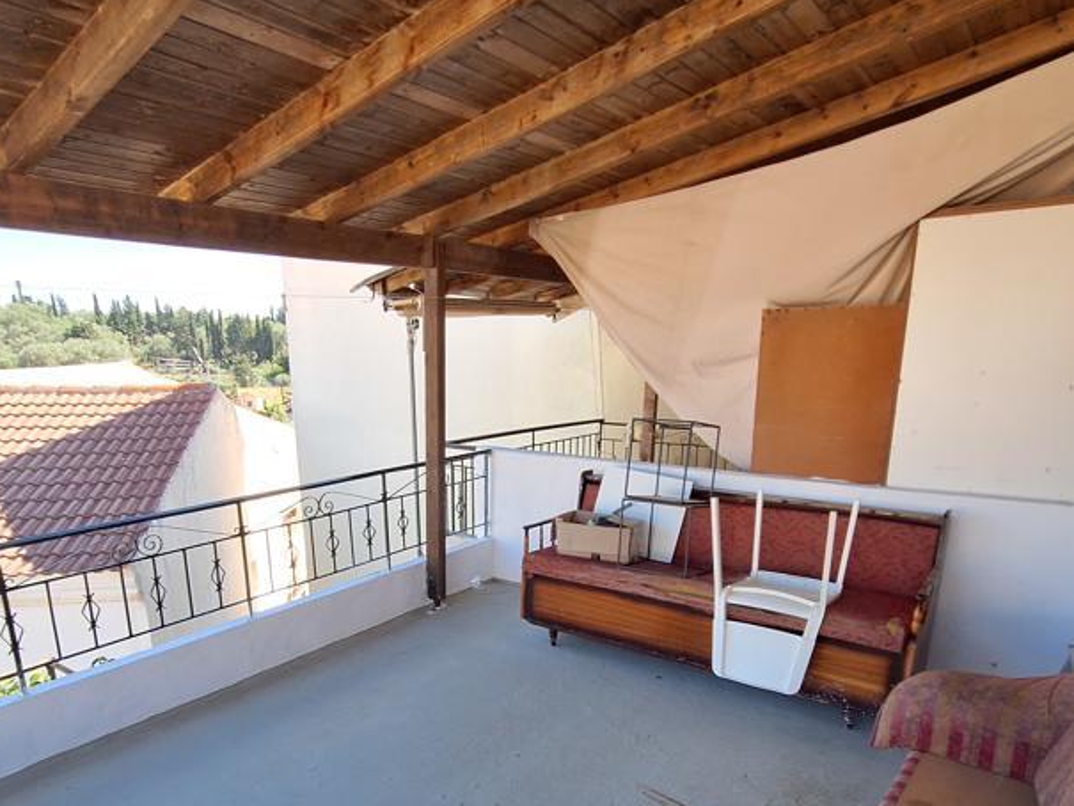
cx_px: 520
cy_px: 536
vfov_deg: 59.7
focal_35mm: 22
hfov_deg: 76.4
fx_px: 683
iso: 40
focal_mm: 1.74
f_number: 2.2
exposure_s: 1/395
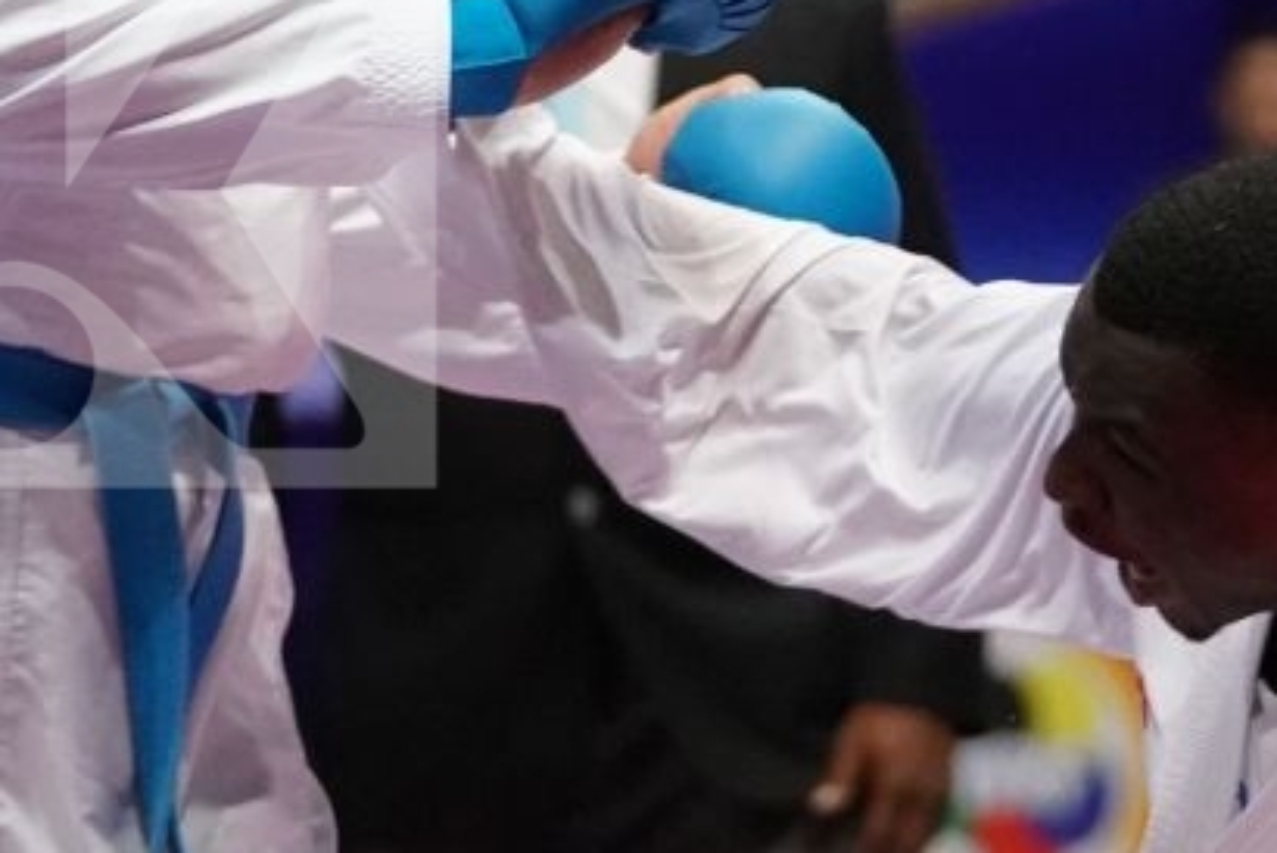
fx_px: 15725
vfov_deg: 3.1
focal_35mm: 443
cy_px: 205
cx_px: 1202
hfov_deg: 4.6
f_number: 2.8
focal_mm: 101
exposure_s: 1/1000
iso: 6400
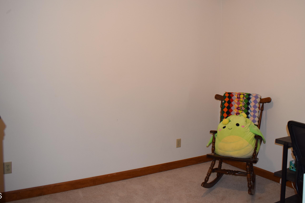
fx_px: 297
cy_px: 76
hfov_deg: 54.1
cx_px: 179
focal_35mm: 35
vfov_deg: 37.6
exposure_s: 1/80
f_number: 4.5
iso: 800
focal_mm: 18
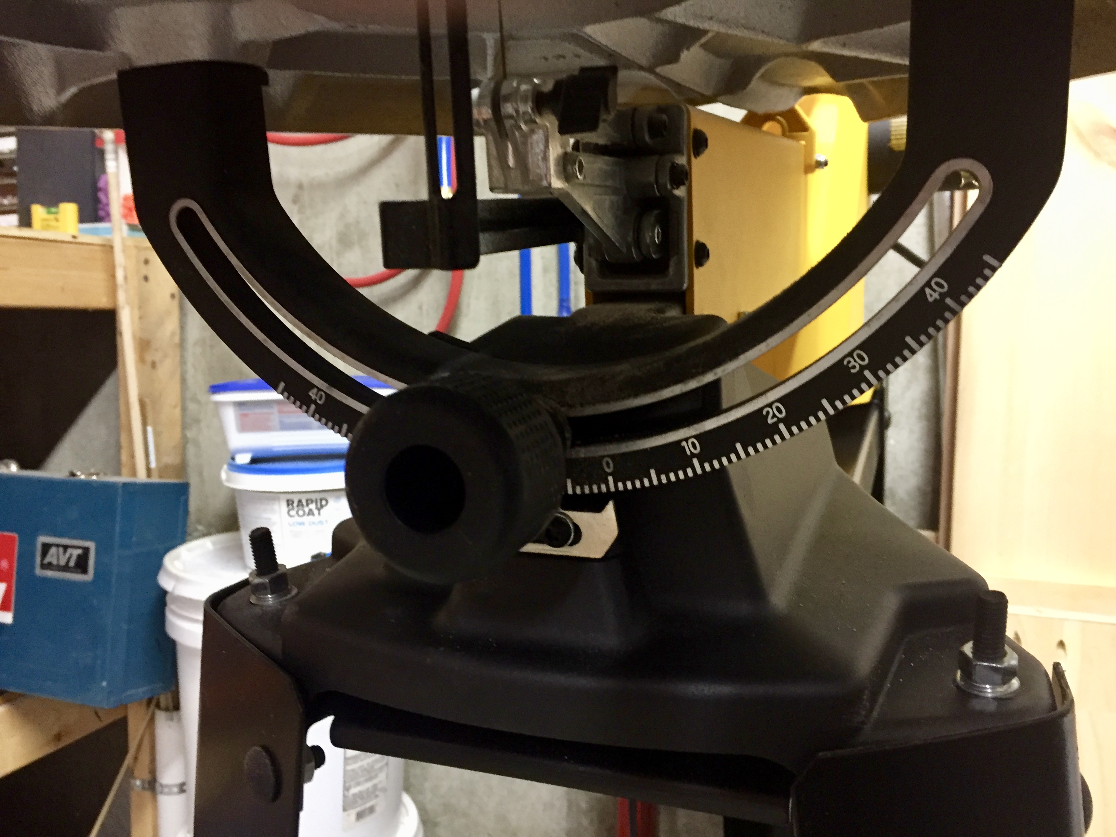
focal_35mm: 29
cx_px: 558
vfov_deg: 48.2
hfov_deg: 61.7
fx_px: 935
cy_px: 418
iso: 250
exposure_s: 1/17
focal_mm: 4.15
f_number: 2.2
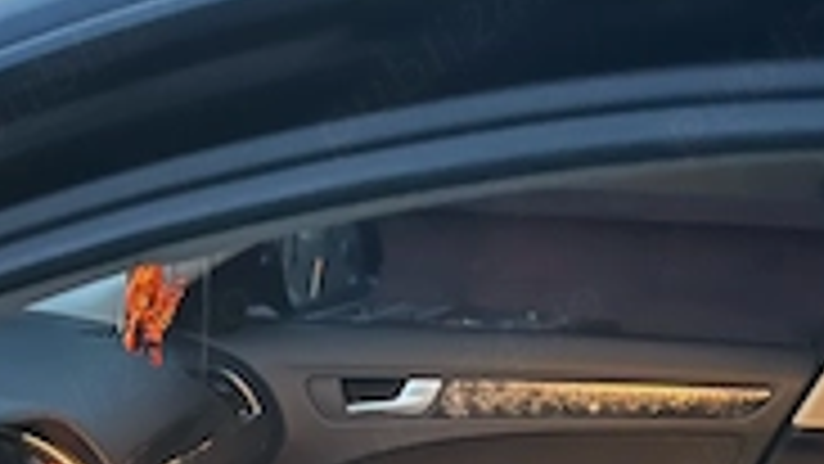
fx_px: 1355
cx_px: 198
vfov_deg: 16.6
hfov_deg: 33.1
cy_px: 797
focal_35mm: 62
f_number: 1.6
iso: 1600
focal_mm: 5.1
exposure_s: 1/15
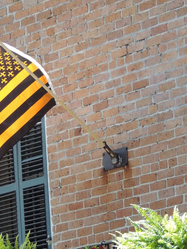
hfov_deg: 4.8
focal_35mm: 311
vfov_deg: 6.4
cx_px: 48
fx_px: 2240
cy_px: 175
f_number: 4.5
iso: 360
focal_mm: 30.3
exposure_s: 1/500
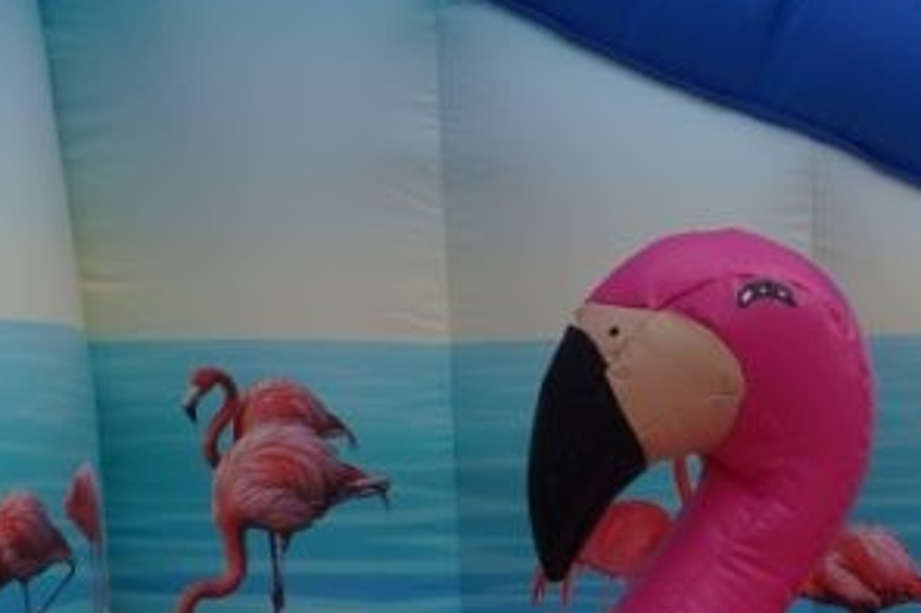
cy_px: 1022
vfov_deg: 14.8
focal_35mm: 83
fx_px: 2122
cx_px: 759
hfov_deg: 24.0
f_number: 7.1
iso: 100
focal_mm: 16
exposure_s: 1/500
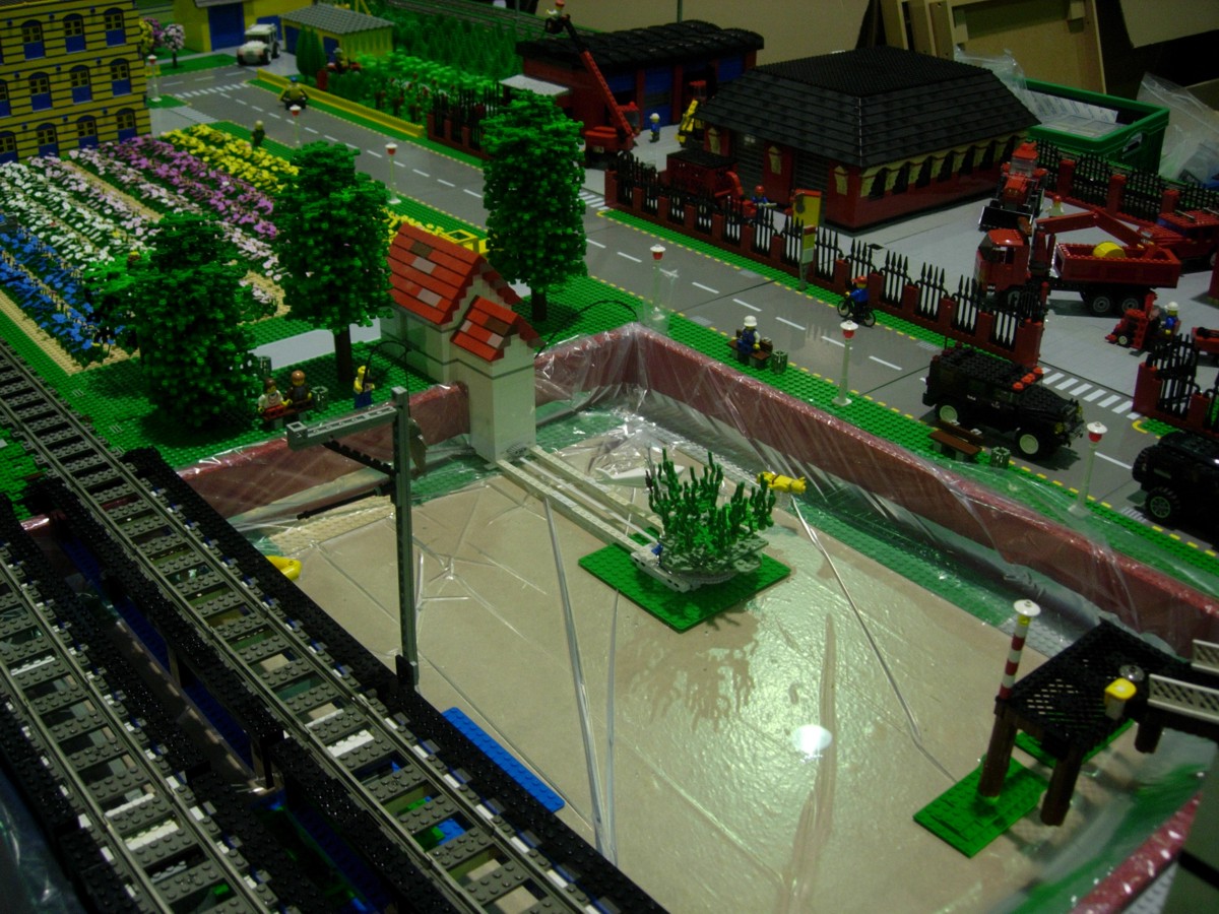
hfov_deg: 49.0
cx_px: 610
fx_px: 1338
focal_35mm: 38
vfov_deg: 37.7
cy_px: 457
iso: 125
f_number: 2.8
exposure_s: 1/32
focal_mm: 7.8
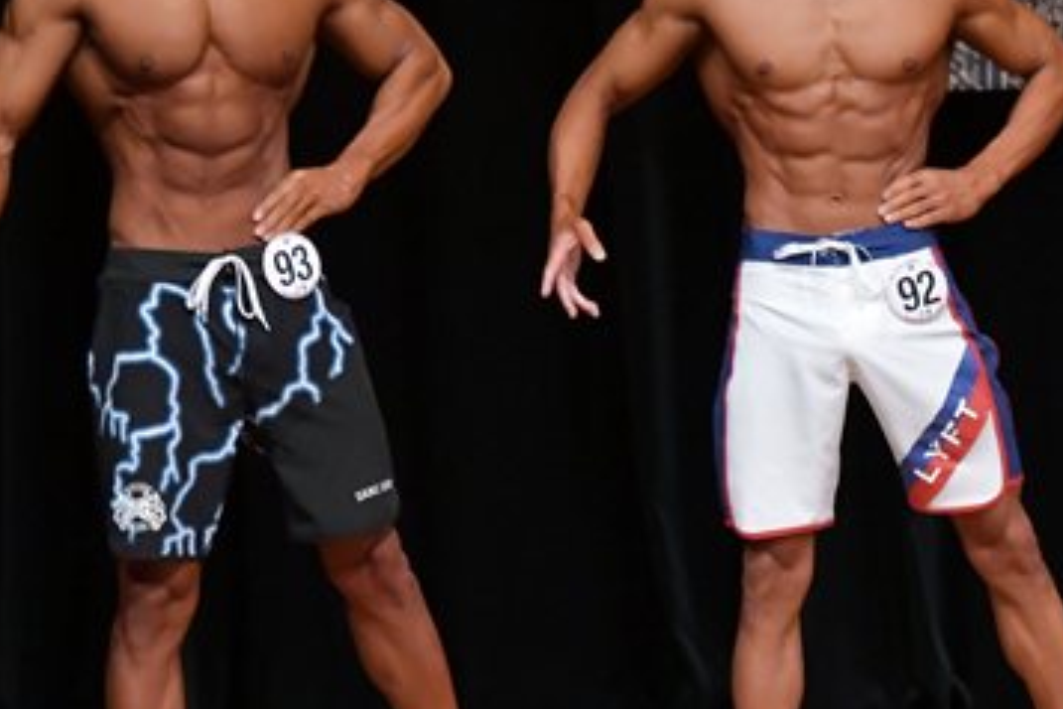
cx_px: 960
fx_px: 16357
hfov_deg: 3.7
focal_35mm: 554
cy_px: 271
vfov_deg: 2.5
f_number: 5.6
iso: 5000
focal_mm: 170
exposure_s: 1/400
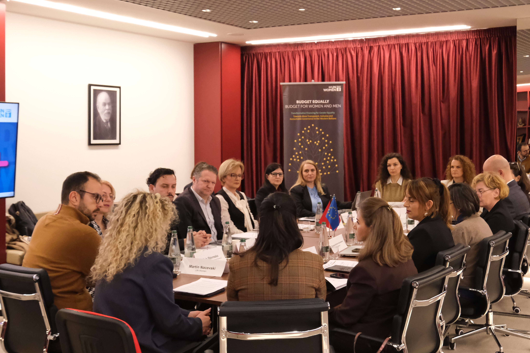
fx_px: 692
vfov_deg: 28.6
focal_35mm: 47
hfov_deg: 41.8
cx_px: 305
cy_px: 134
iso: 5000
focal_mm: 21.9
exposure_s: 1/100
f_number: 5
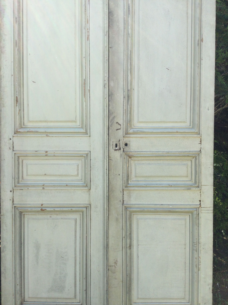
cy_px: 152
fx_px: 272
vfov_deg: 58.4
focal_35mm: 31
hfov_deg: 45.4
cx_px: 114
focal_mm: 3.3
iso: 25
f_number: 2.4
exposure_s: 1/356
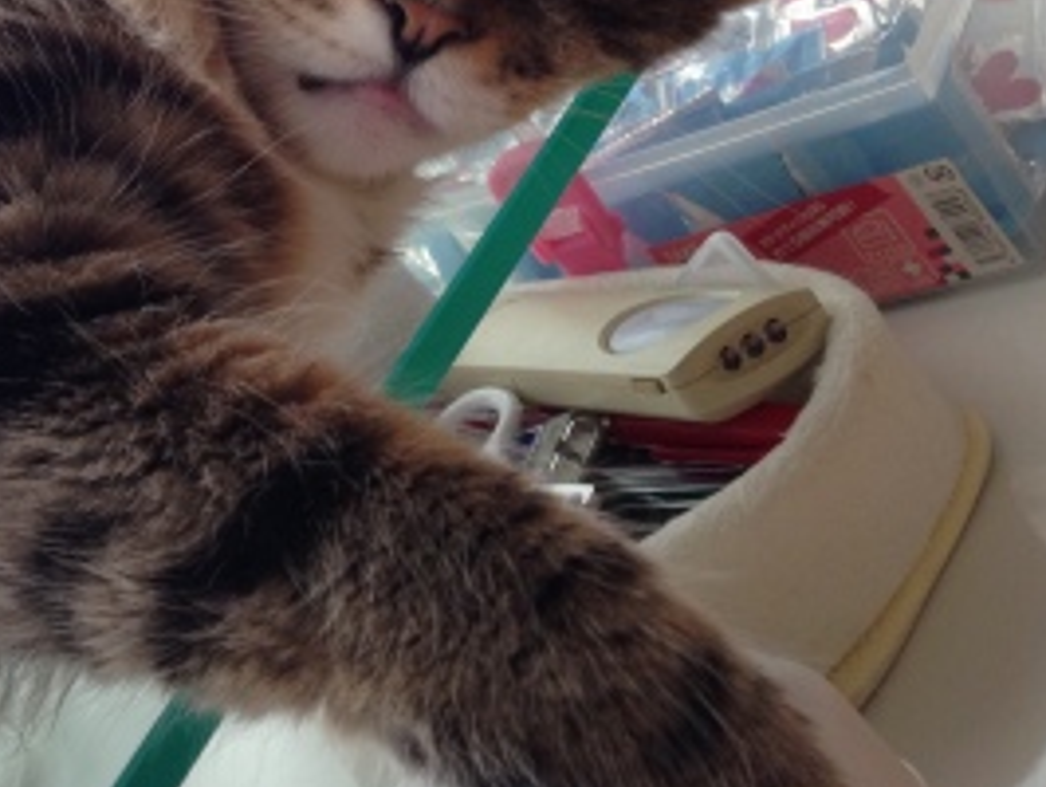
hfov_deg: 30.2
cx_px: 173
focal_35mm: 62
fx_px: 1875
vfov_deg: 23.4
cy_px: 167
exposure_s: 1/120
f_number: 2.4
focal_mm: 4.13
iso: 100
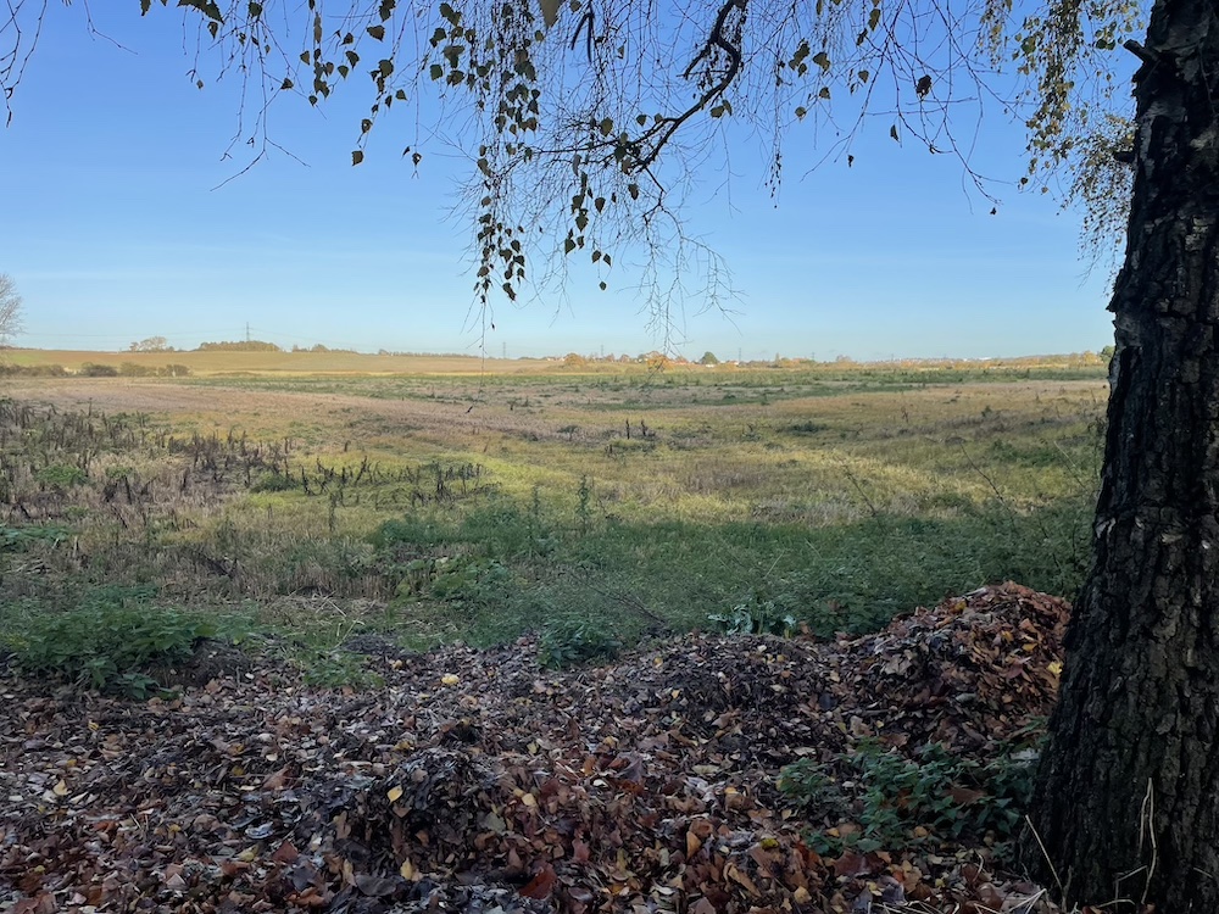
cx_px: 610
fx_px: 916
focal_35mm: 26
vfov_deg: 53.1
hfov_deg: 67.3
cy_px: 457
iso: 32
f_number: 1.6
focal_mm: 4.2
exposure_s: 1/1916
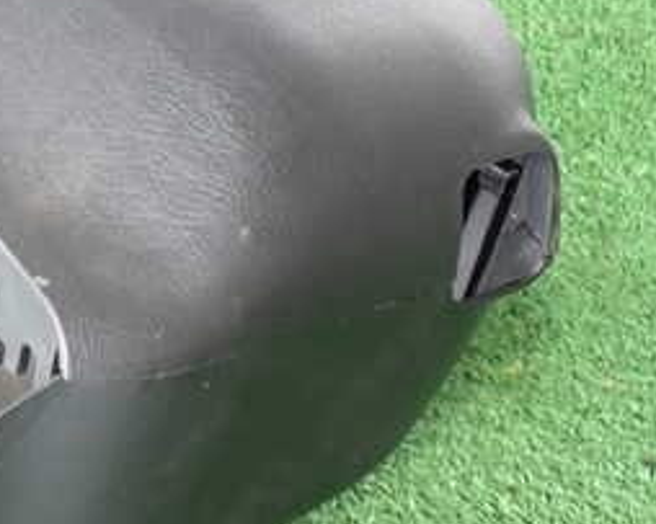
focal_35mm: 83
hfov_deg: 22.2
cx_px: 13
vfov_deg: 18.5
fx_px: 1611
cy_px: 279
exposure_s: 1/40
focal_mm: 6.37
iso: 320
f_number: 2.5
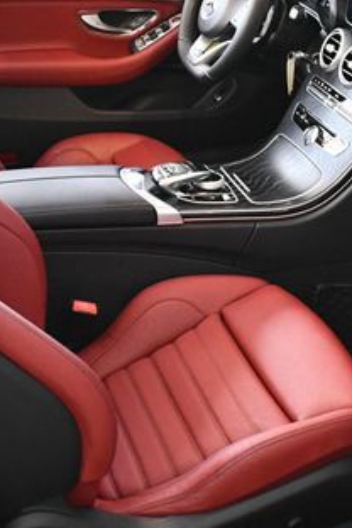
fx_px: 1085
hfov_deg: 18.4
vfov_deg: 27.3
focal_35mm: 74
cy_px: 227
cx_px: 171
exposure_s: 1/125
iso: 2000
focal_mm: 18
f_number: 3.5
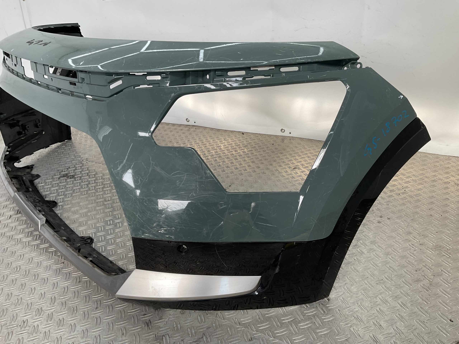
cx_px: 230
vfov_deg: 48.2
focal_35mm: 29
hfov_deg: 61.7
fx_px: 385
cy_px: 172
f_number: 1.8
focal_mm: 3
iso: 16
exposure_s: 1/208
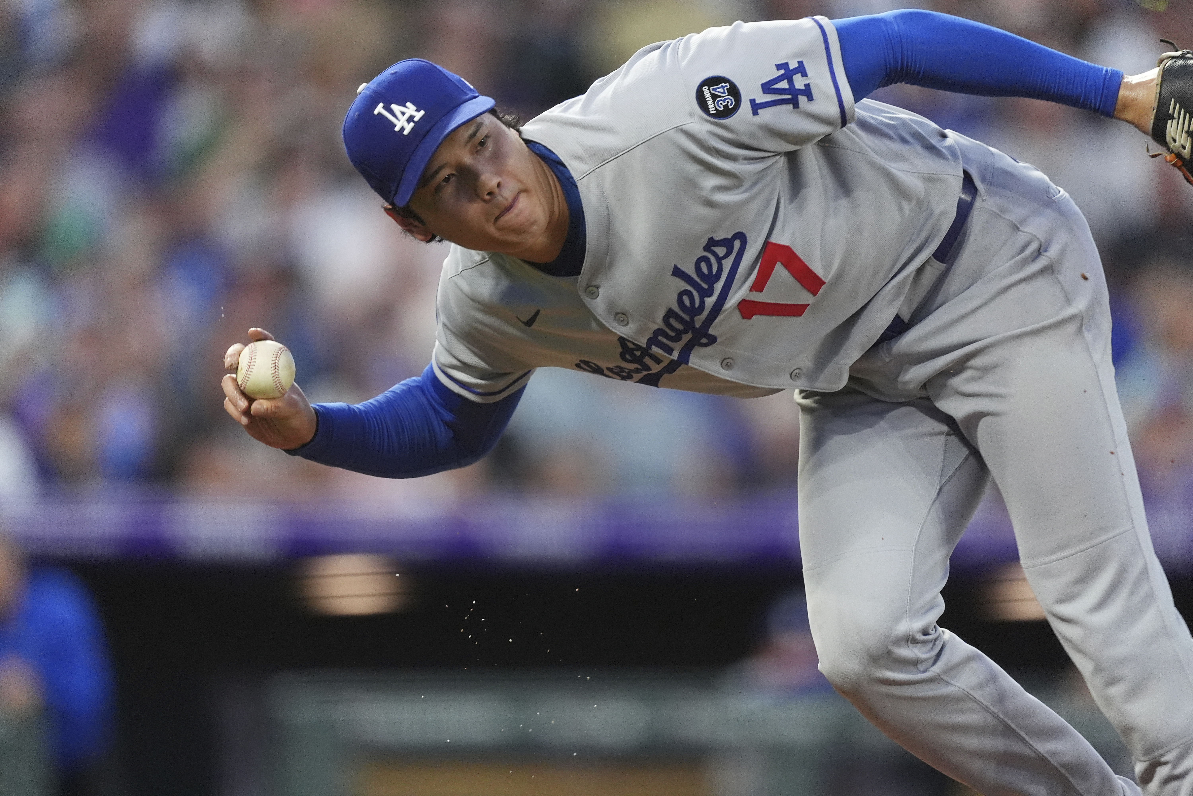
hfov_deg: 3.4
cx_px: 596
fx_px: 19882
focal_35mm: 600
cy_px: 398
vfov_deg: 2.3
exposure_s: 1/1600
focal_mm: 600
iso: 4000
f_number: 4
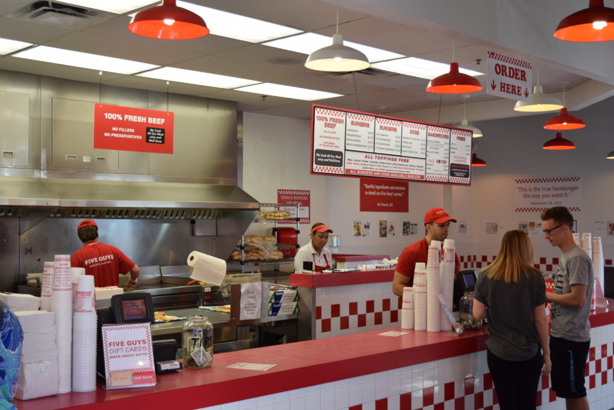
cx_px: 307
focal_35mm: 46
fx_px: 793
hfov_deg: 42.3
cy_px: 205
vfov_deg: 29.0
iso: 400
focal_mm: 31
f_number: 5.6
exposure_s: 1/125
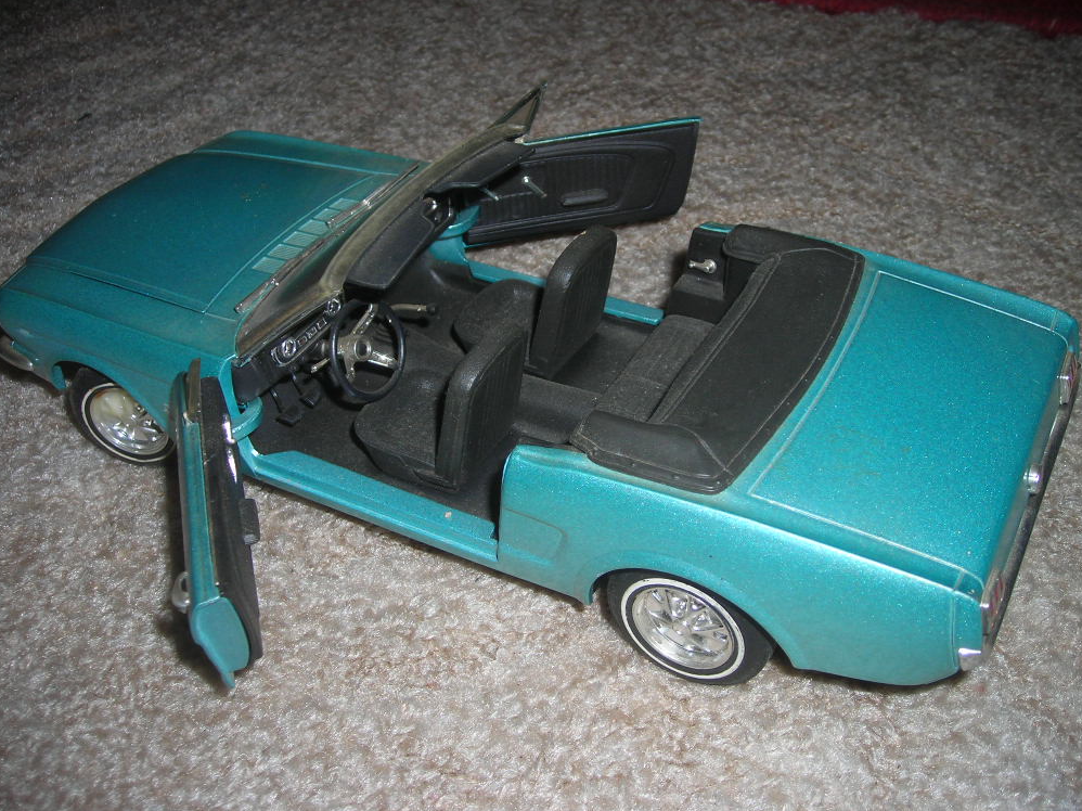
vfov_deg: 36.8
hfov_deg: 47.9
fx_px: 1219
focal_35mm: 39
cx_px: 548
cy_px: 406
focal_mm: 6.3
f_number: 3.2
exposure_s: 1/60.1
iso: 50
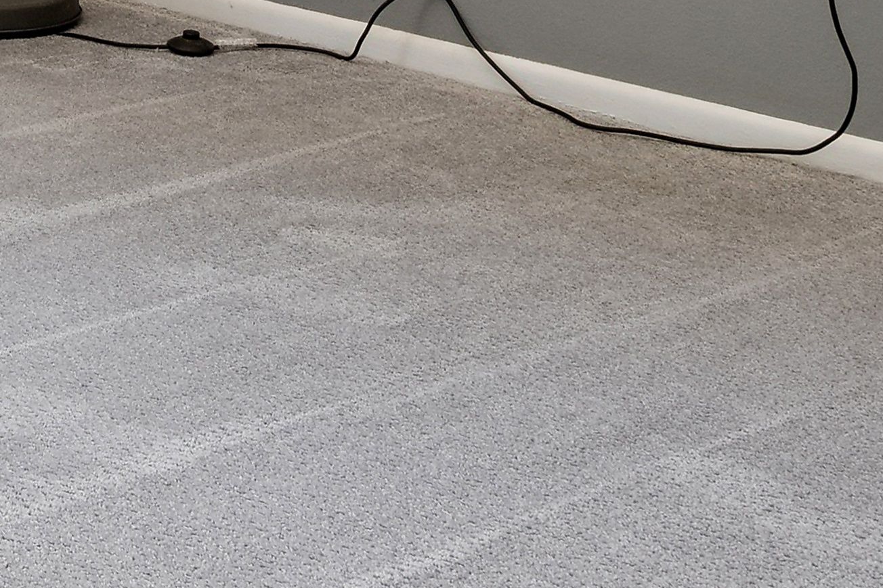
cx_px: -444
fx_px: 2599
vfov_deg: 11.7
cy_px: -545
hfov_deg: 17.4
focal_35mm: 106
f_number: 8
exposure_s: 1/15
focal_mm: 16
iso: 400
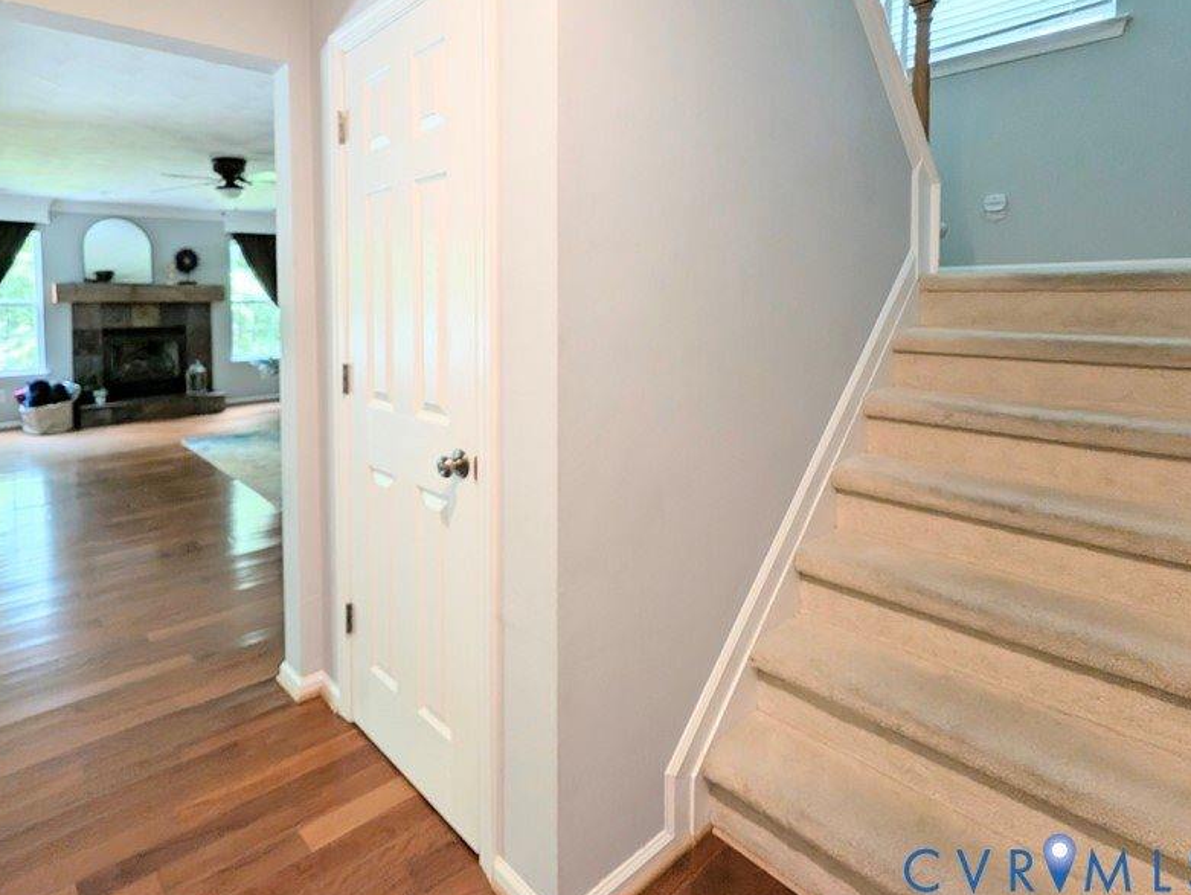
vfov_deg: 73.3
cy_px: 326
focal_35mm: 17
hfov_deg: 88.9
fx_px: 585
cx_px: 437
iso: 87
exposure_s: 1/40
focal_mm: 1.95
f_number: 2.2
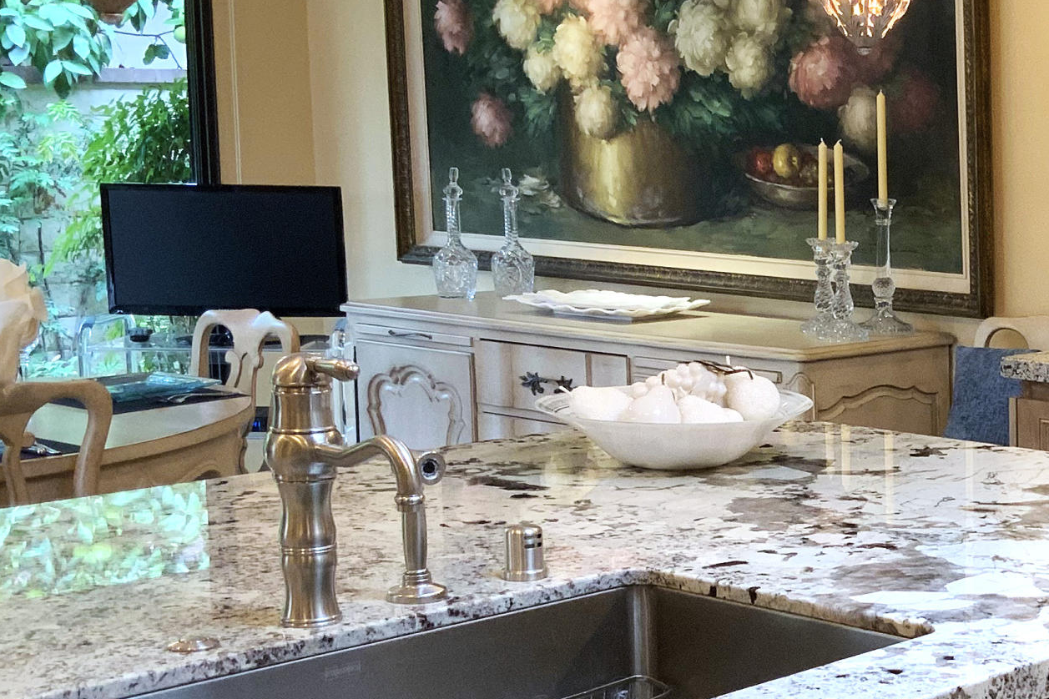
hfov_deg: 26.4
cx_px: 1080
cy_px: 556
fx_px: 2098
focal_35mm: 72
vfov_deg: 18.8
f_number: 1.8
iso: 50
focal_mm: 3
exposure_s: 1/60
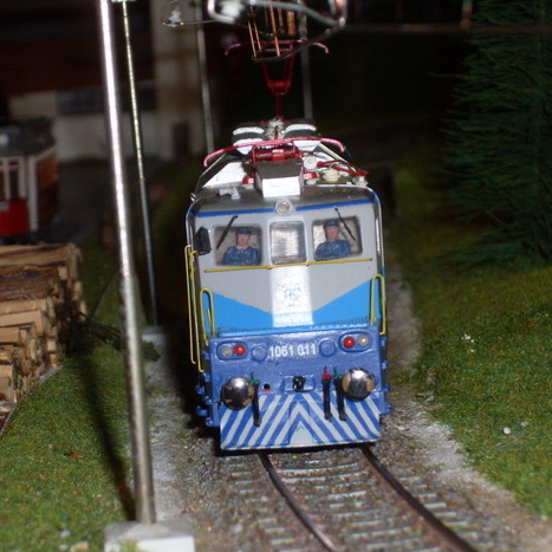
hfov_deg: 12.7
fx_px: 2490
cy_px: 281
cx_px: 273
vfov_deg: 12.7
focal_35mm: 138
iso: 100
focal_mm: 18.9
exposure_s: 1/60
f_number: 5.2
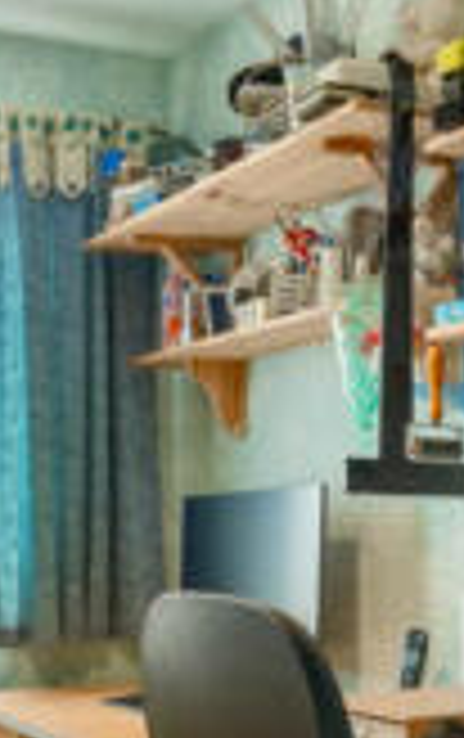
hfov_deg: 20.1
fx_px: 1311
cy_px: 538
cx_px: 232
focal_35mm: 65
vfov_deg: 31.0
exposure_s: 1/50
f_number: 8
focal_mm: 16
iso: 320
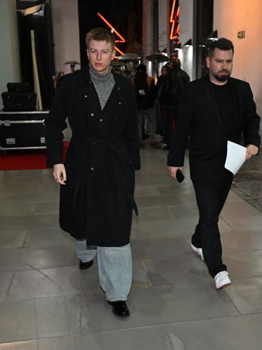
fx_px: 451
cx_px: 172
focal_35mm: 45
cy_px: 177
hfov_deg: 32.1
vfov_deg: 42.3
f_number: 4.5
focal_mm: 30.5
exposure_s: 1/125
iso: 2000
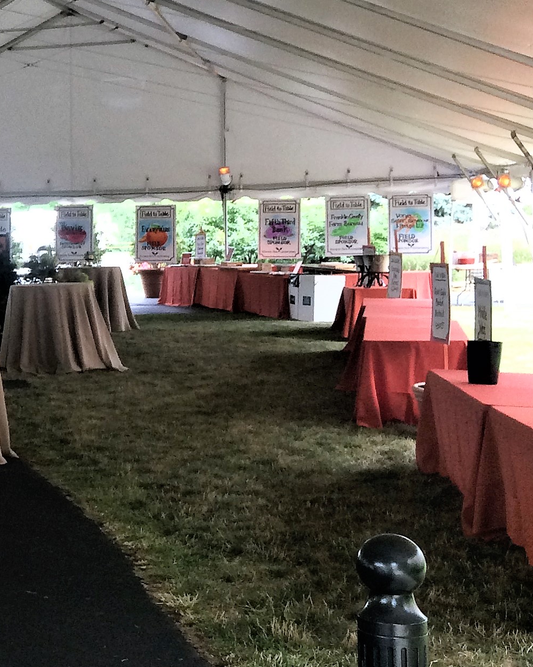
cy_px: 184
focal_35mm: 66
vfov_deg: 28.4
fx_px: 1302
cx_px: -212
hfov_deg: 20.5
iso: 64
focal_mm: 4.12
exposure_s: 1/120
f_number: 2.2
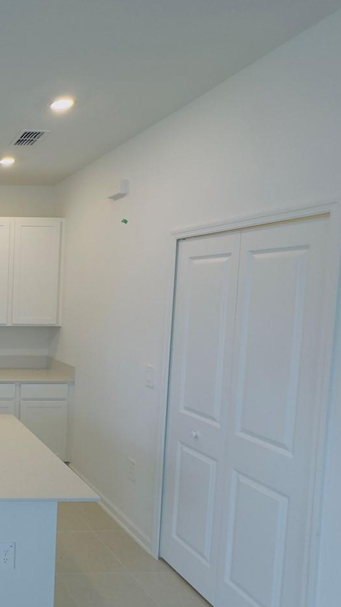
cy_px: 322
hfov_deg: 32.6
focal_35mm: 26
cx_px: -107
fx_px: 418
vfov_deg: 71.8
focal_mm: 2.22
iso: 64
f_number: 2.2
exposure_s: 1/120
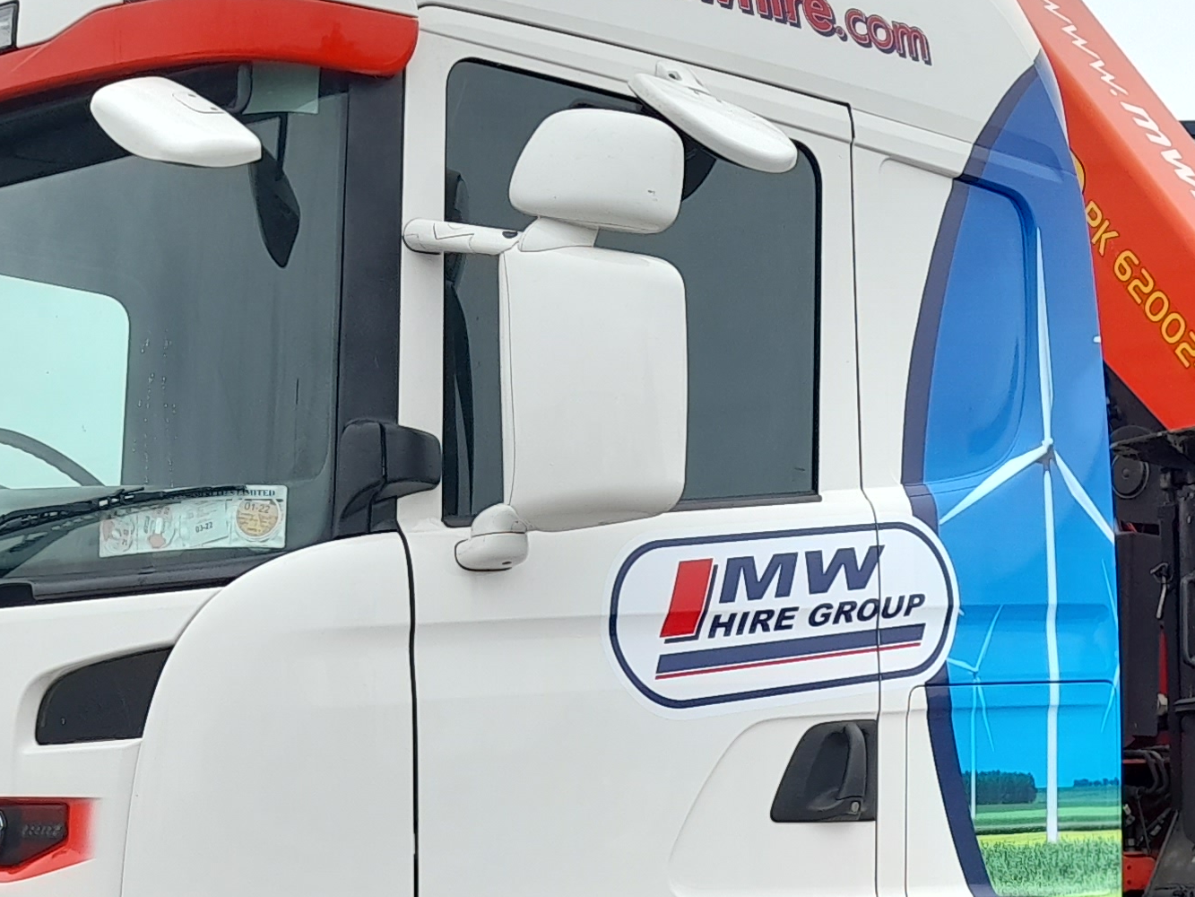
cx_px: 1057
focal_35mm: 75
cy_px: 1032
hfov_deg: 25.3
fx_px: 2589
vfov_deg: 18.7
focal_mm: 4.6
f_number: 2
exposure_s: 1/149
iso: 20
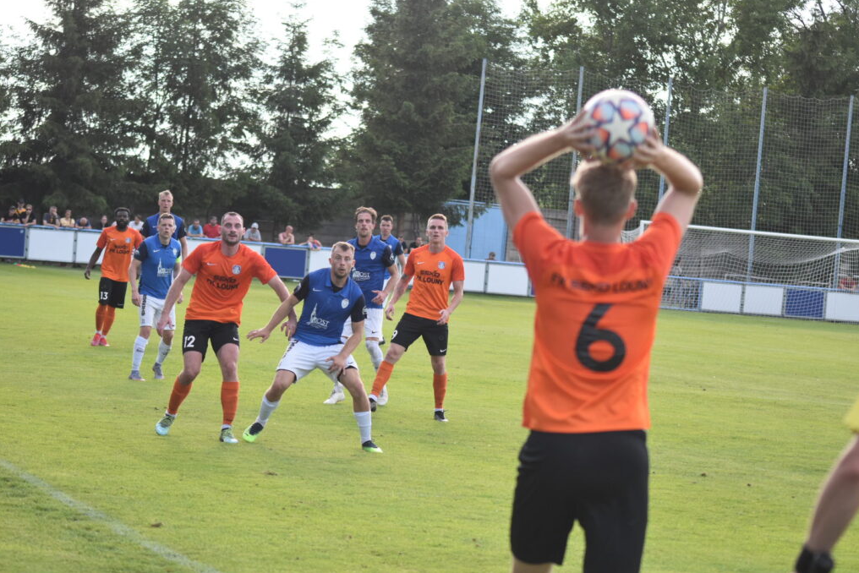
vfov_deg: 10.6
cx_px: 431
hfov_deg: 15.8
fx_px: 3103
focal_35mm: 130
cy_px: 285
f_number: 4
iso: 400
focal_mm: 86
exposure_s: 1/1000
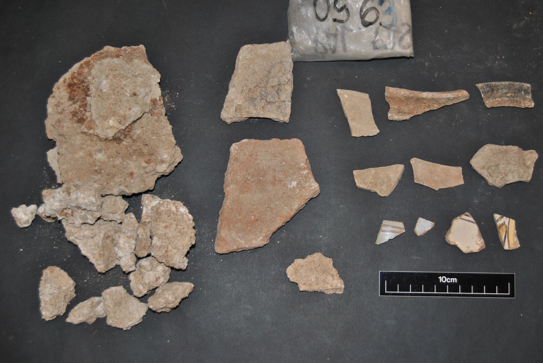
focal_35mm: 66
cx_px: 278
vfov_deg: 20.7
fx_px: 997
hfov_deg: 30.5
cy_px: 183
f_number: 5
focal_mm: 42
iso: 200
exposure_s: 1/60
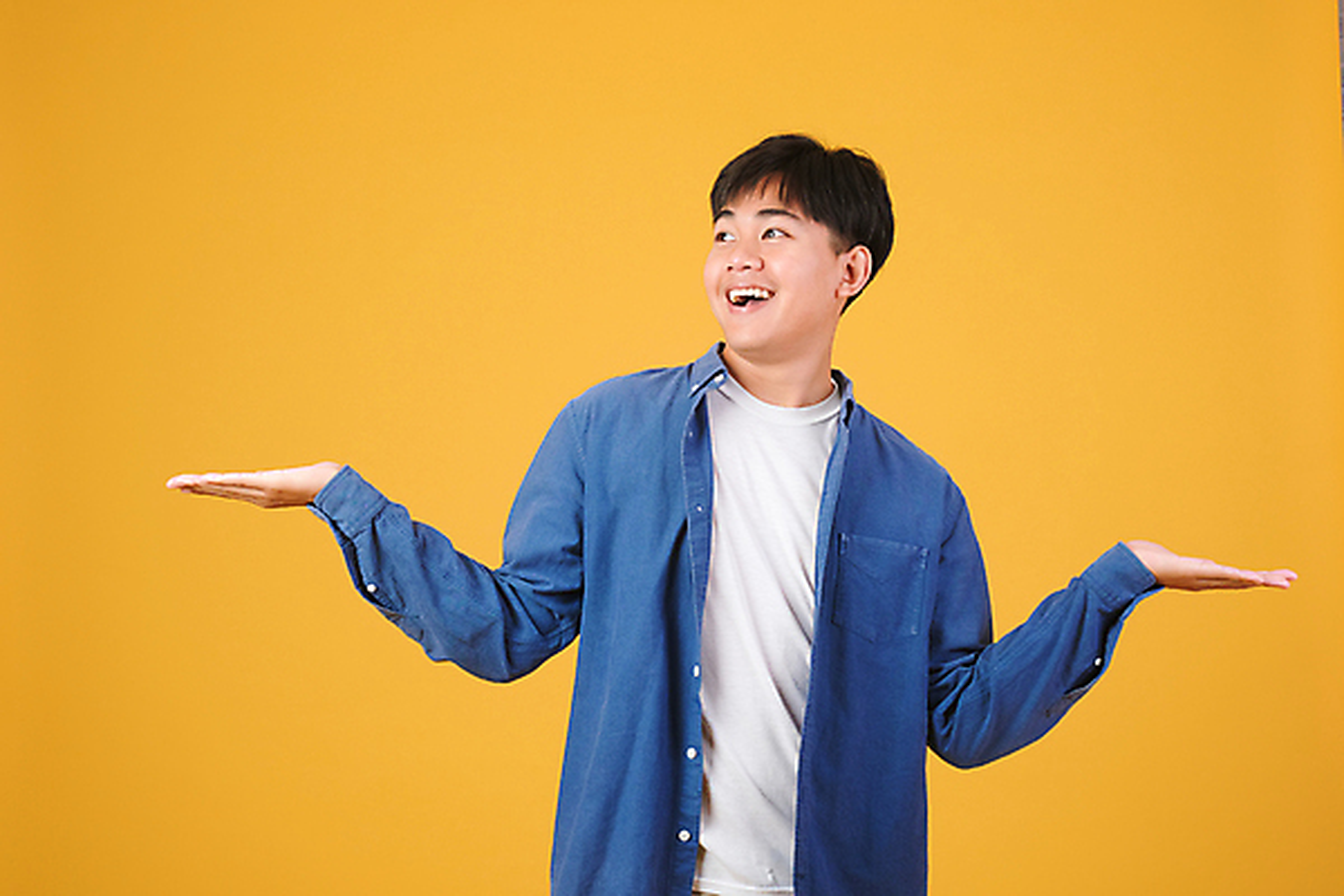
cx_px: 672
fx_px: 2650
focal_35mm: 71
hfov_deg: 28.5
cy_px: 448
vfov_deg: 19.2
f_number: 8
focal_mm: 47
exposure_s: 1/200
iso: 160
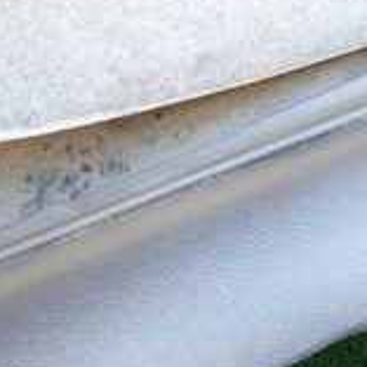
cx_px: 659
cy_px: 343
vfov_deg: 19.9
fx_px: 1020
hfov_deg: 16.9
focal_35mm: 85
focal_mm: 4.5
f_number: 2
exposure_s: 1/30
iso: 200
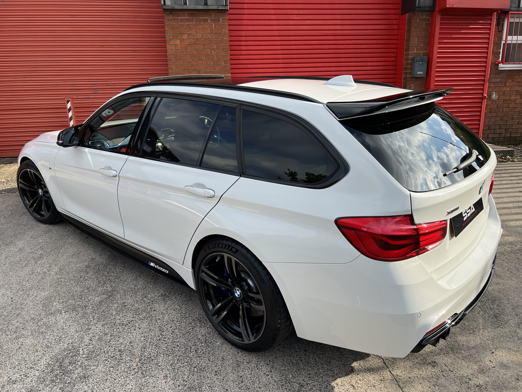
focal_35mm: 26
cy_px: 196
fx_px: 392
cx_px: 261
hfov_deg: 67.3
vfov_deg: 53.1
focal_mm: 5.7
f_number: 1.5
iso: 50
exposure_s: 1/1972
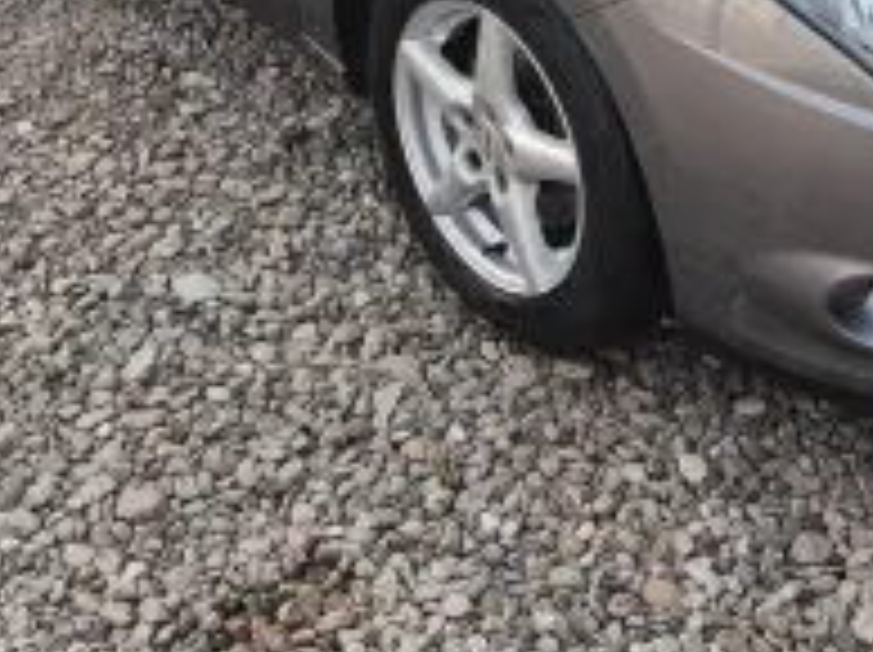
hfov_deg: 25.4
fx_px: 1914
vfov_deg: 18.4
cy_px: -121
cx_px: 648
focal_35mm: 76
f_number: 1.8
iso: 80
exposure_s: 1/590
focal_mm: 5.4
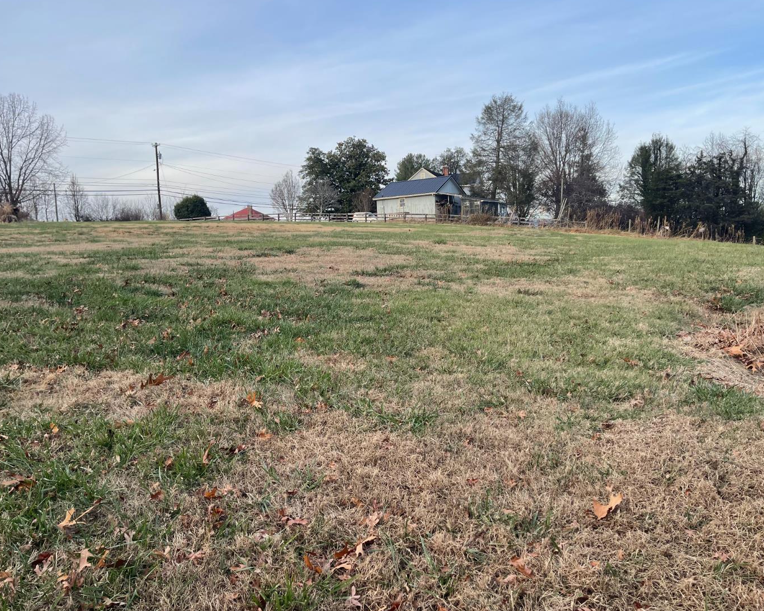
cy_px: 300
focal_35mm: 27
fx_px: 611
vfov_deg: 53.2
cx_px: 380
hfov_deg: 64.1
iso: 32
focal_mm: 5.1
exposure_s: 1/831
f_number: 1.6
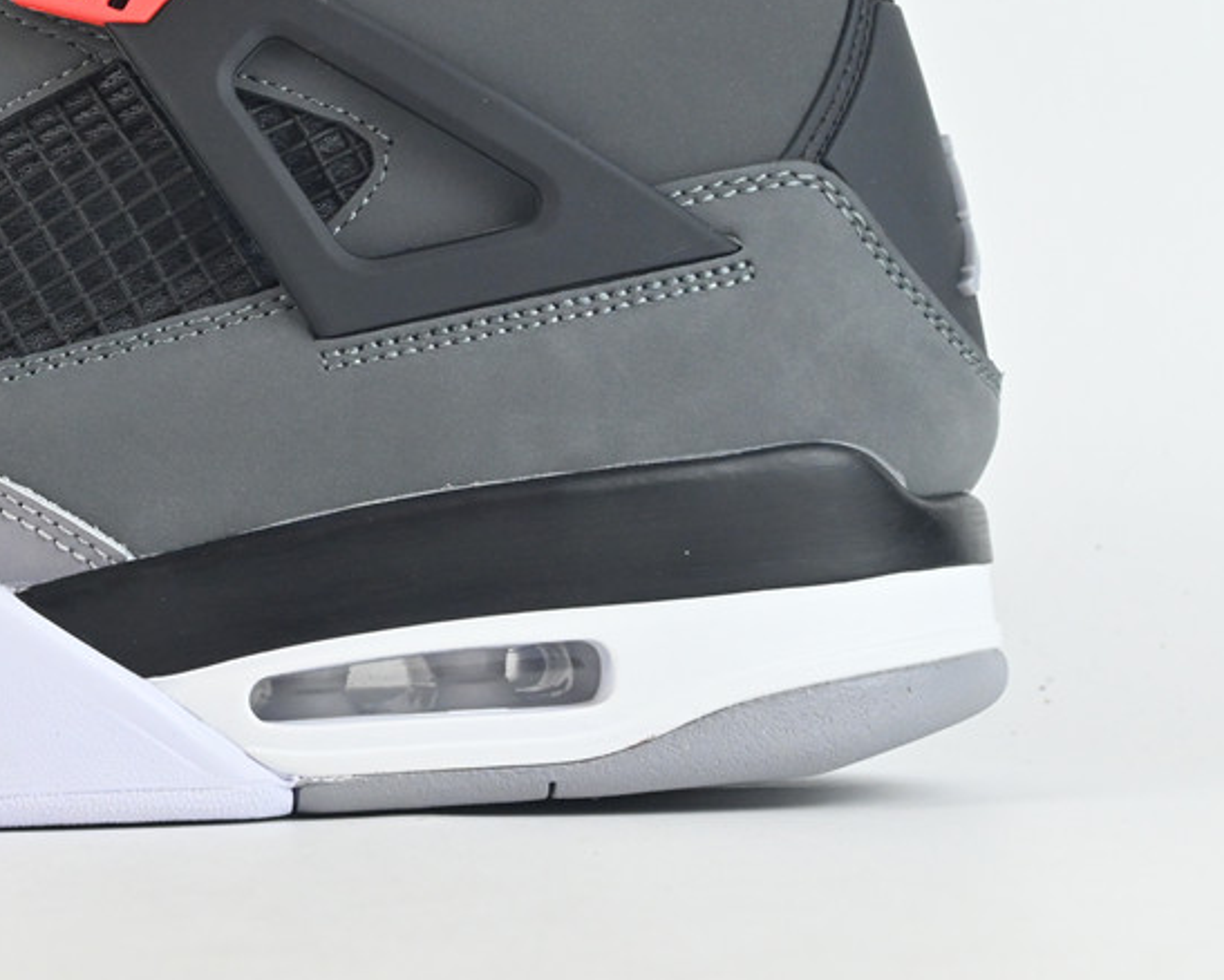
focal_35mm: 108
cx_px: -43
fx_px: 3915
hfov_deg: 17.3
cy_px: 255
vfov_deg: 14.2
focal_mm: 35
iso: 1250
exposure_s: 1/100
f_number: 9
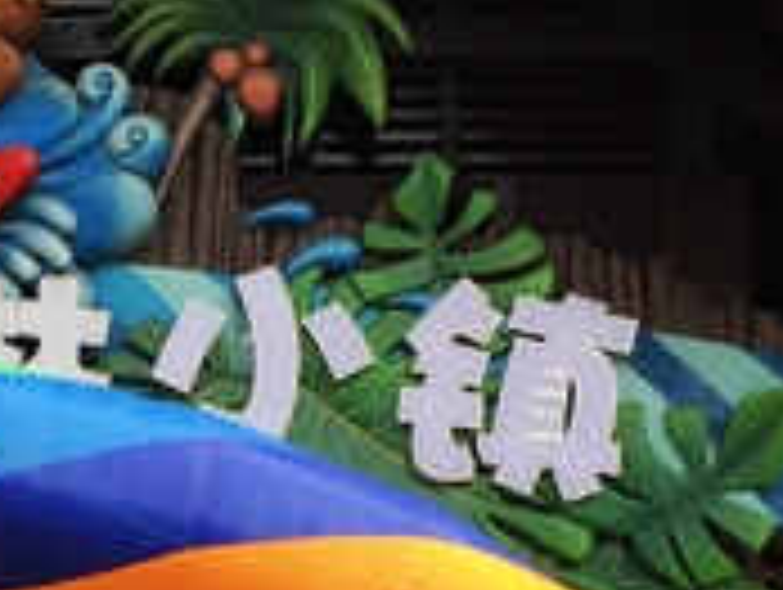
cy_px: 878
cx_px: -176
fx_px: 3013
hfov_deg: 14.3
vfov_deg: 10.8
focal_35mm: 133
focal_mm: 4.15
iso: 32
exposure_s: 1/1464
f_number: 2.2
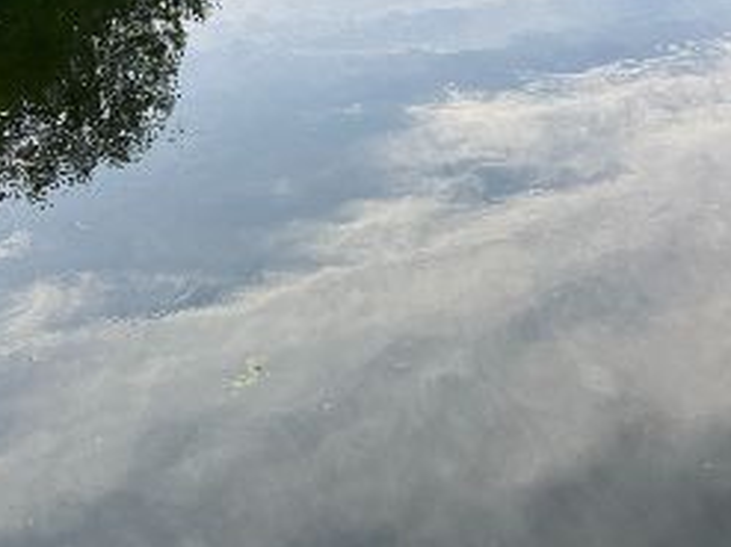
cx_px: 263
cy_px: -208
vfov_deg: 19.5
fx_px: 1435
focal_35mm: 68
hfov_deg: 28.4
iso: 100
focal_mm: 6.76
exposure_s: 1/757
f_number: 1.78
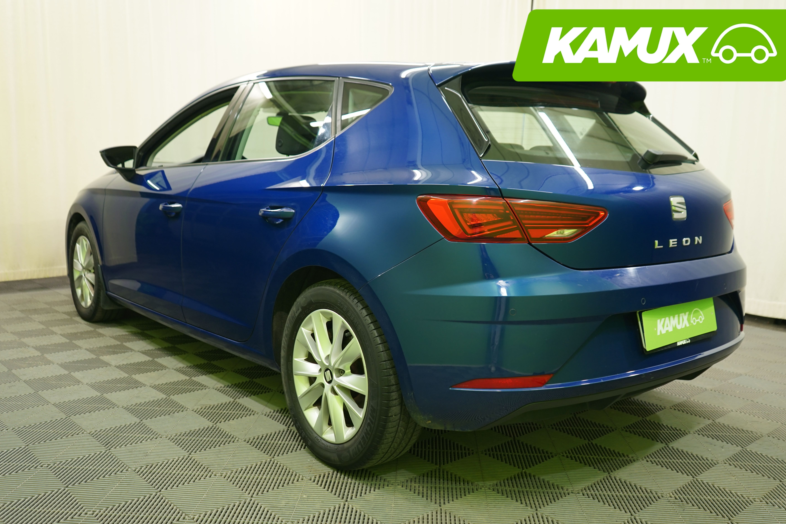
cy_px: 262
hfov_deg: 58.7
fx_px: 699
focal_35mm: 32
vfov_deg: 41.1
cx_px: 407
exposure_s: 1/25
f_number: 3.5
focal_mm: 30
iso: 400
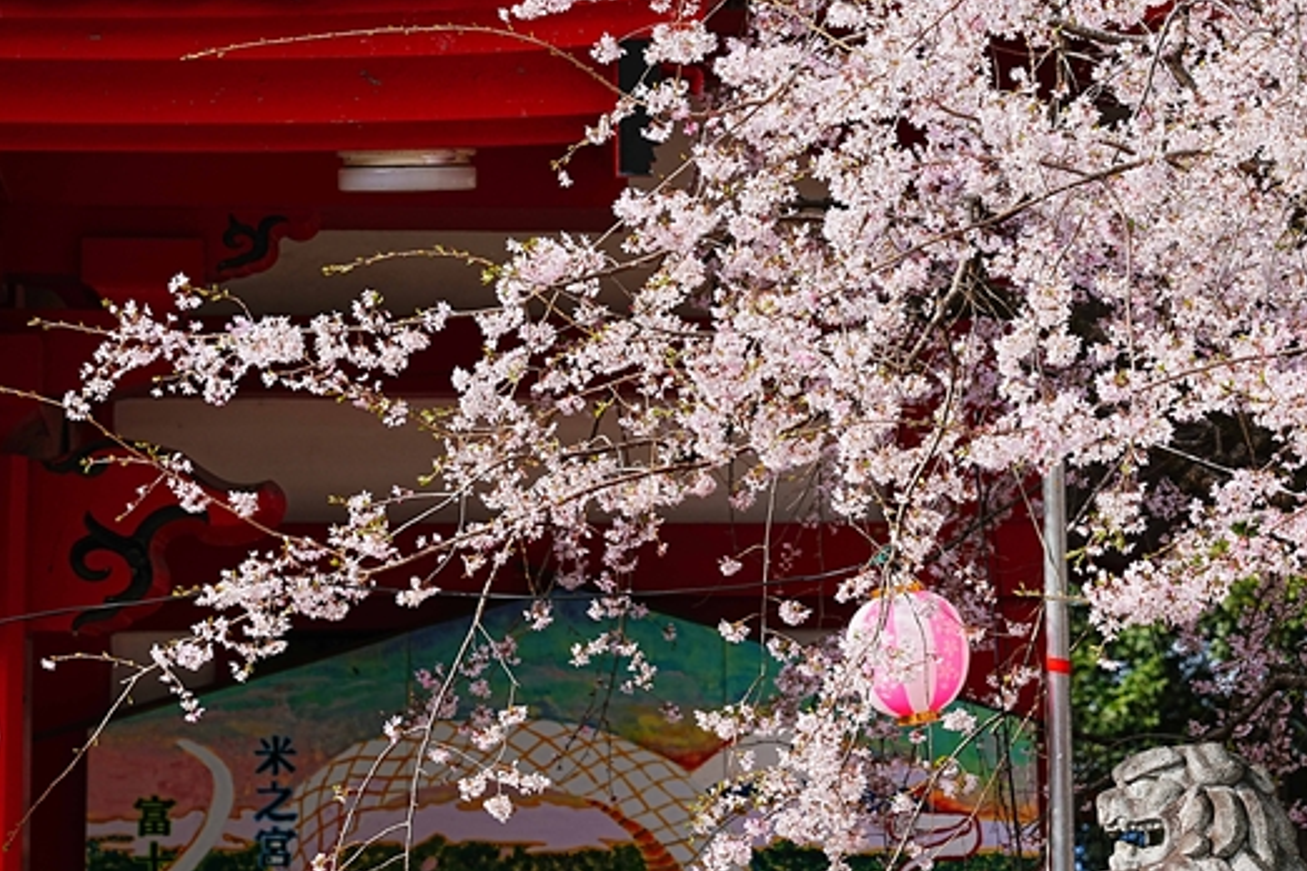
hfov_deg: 12.7
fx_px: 5845
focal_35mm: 161
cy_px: 342
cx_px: 899
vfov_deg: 8.5
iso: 100
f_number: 6.3
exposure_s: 1/320
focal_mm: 105
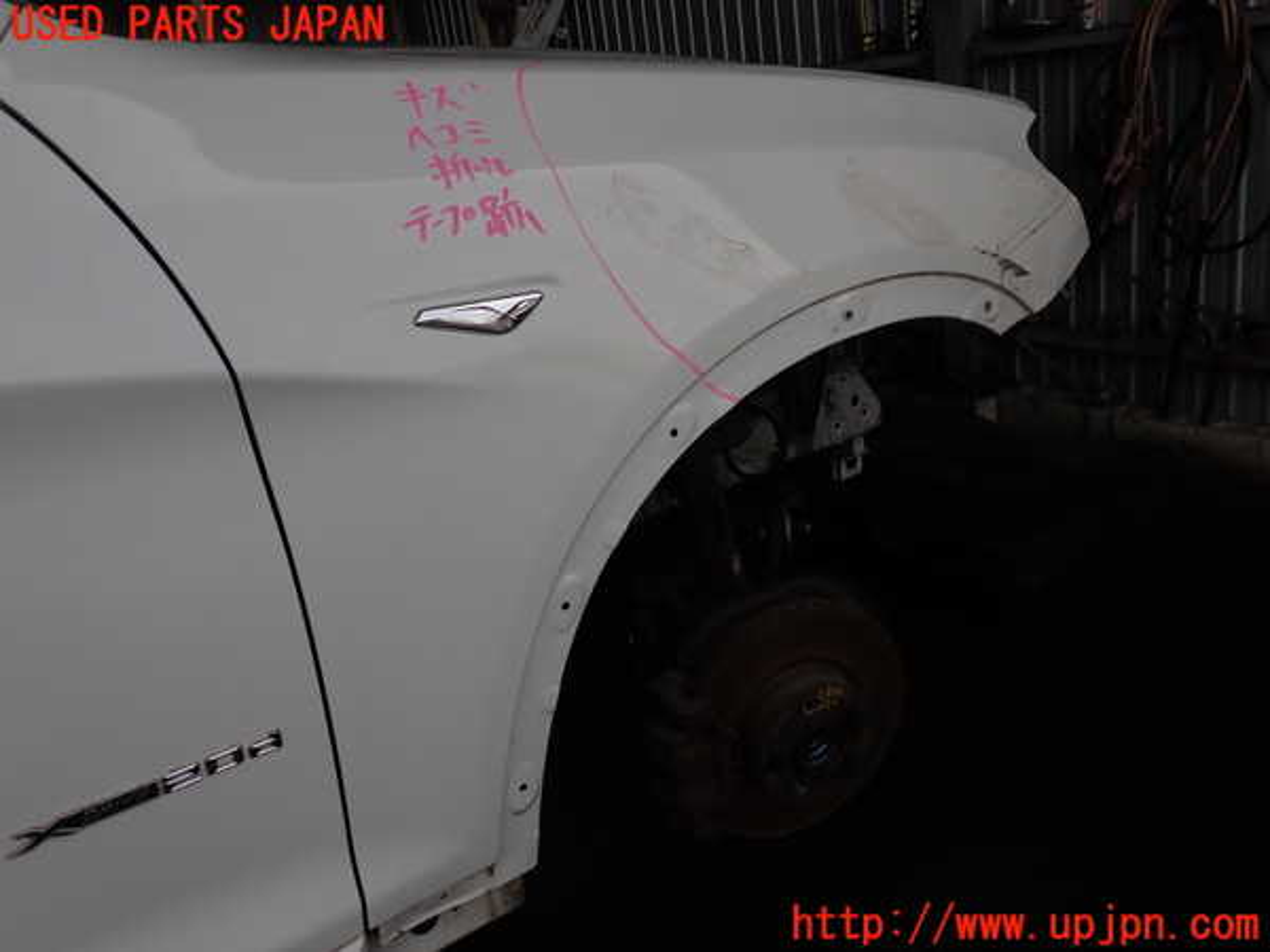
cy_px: 476
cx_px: 635
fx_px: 1101
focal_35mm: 30
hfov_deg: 60.0
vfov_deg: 46.8
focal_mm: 5.4
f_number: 3.2
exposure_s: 1/800
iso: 100
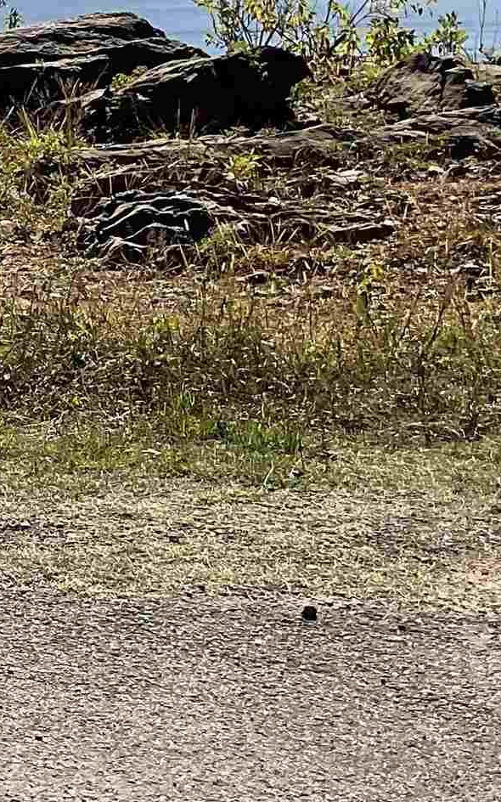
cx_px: -445
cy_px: 313
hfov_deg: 11.9
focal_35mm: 100
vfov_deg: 20.8
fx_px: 2185
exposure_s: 1/2801
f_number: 1.8
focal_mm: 3
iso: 16
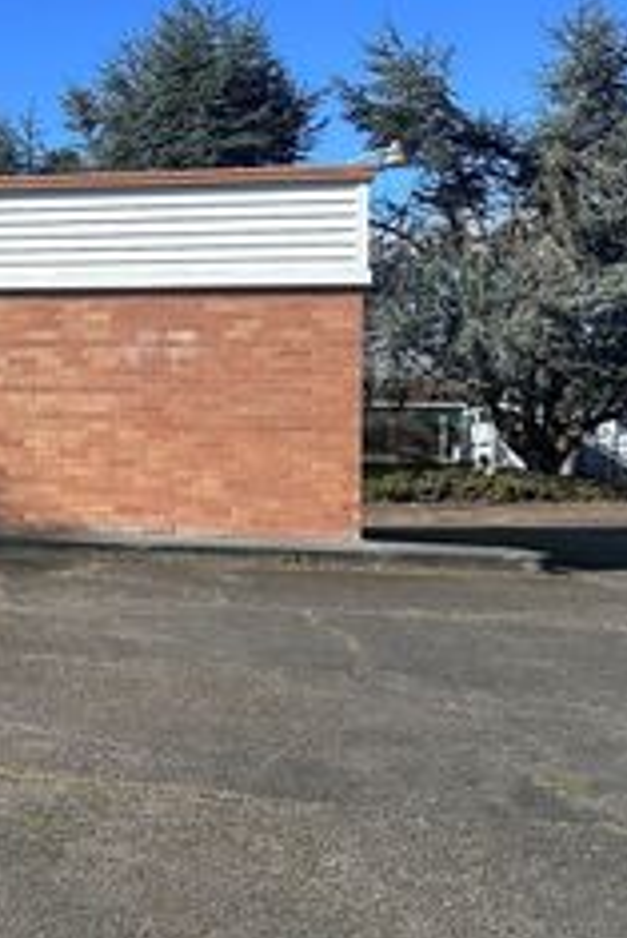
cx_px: -128
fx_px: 1382
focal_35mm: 53
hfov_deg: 23.4
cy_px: 425
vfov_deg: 37.5
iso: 80
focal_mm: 6.86
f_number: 1.78
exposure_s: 1/3356
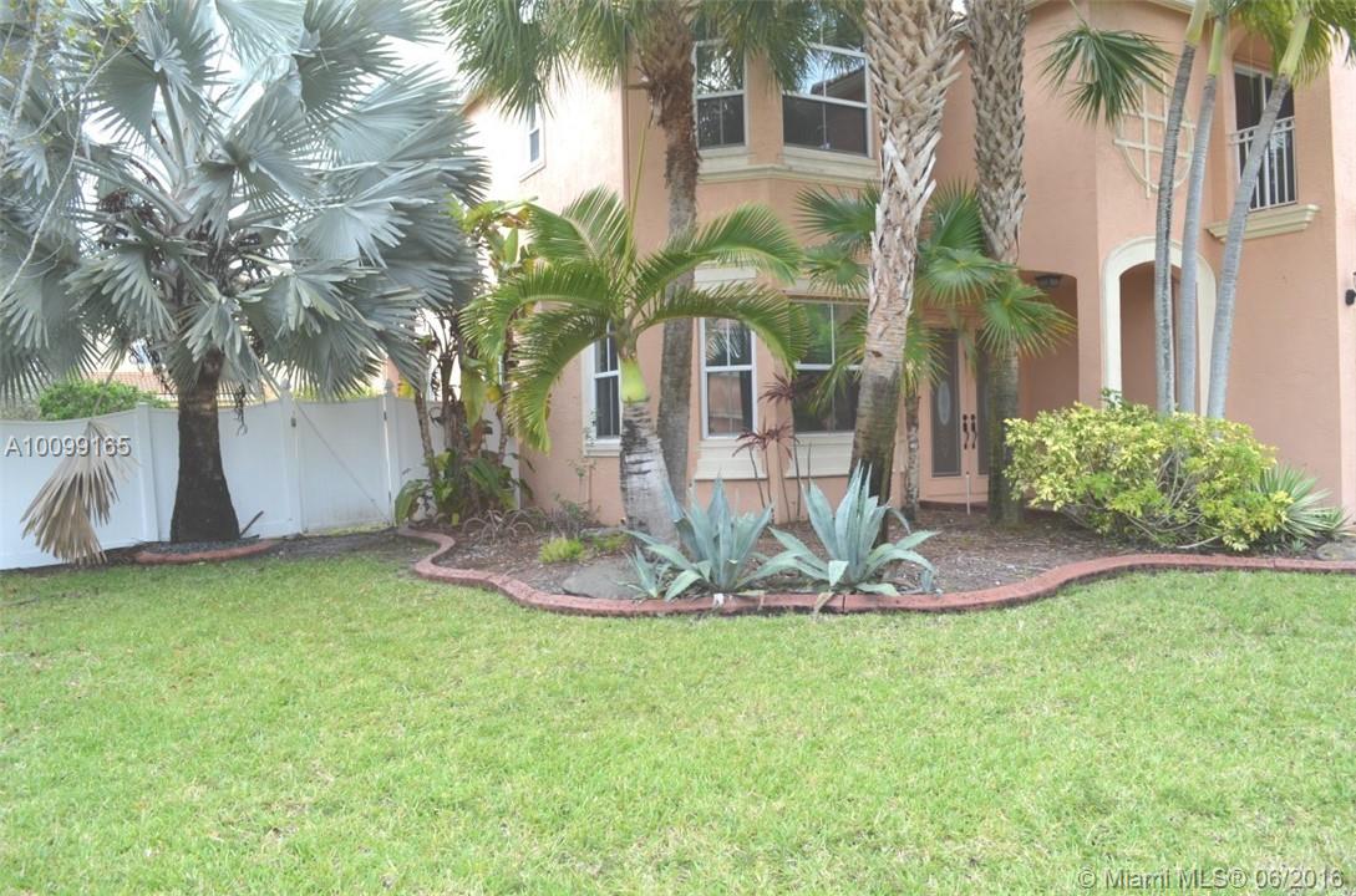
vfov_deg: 47.7
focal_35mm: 27
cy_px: 448
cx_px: 678
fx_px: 1014
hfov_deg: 67.5
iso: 200
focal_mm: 18
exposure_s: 1/200
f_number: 7.1
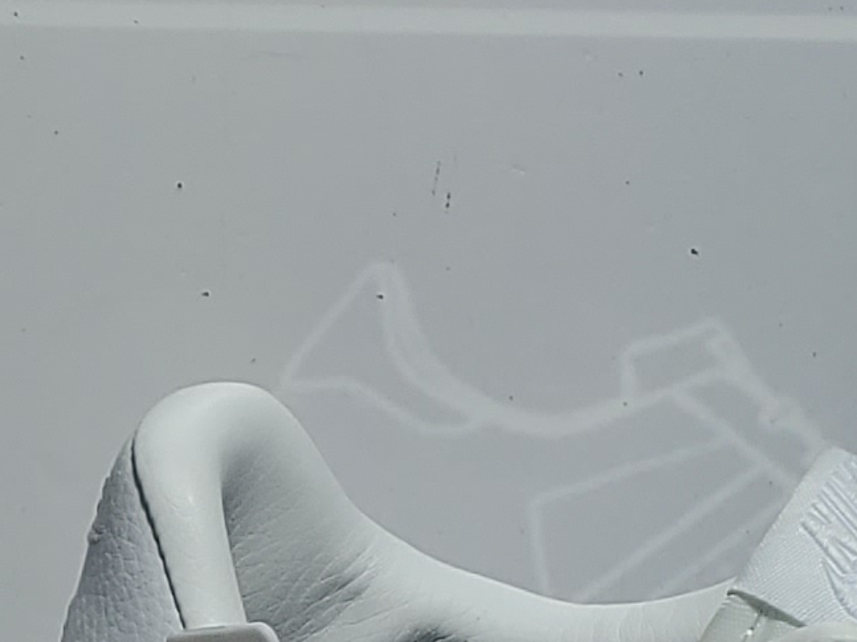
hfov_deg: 12.0
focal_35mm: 162
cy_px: 683
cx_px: -132
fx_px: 4010
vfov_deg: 9.1
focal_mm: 4.3
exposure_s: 1/1047
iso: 50
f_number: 1.5
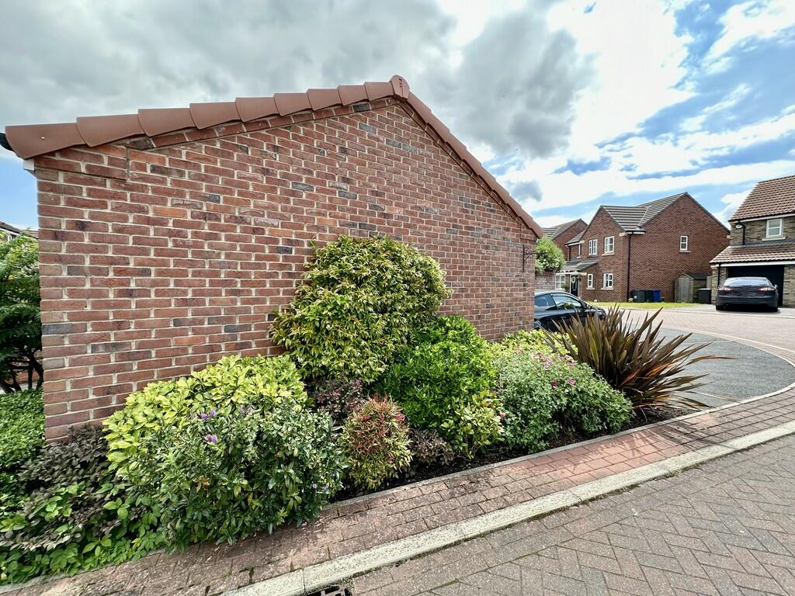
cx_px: 398
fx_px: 322
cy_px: 298
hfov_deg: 102.1
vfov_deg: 85.7
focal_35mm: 14
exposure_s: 1/427
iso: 40
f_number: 2.2
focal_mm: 2.22
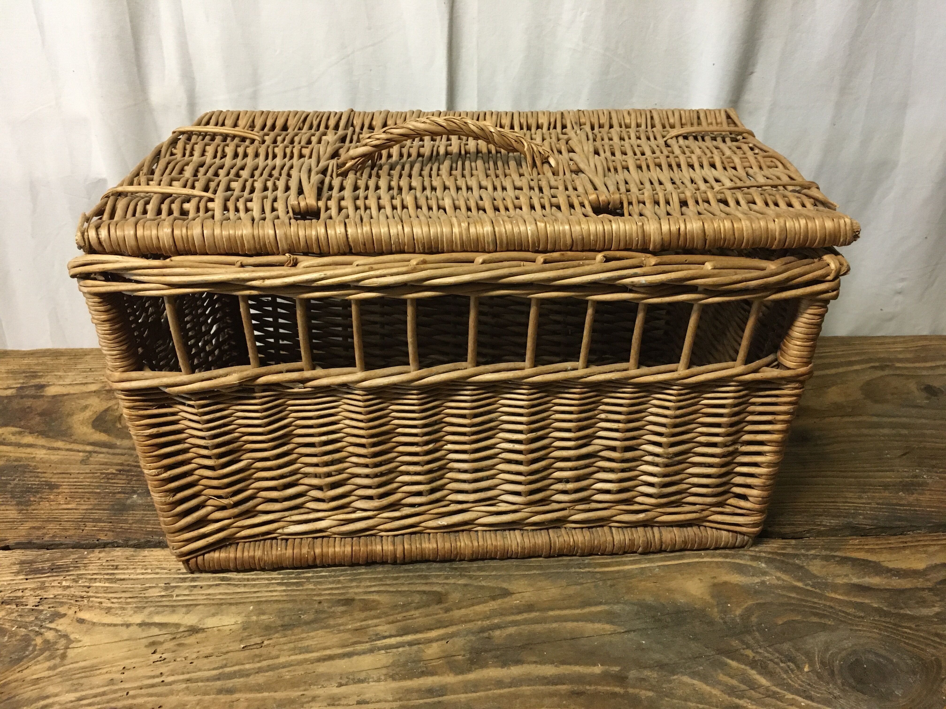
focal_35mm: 29
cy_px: 354
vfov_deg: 48.2
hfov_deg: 61.7
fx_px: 793
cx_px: 473
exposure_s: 1/25
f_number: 2.2
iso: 200
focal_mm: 4.15
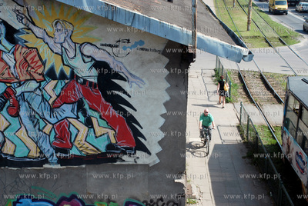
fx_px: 463
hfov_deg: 36.8
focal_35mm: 54
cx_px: 154
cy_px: 103
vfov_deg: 25.1
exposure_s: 1/250
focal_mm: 36
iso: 200
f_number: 8
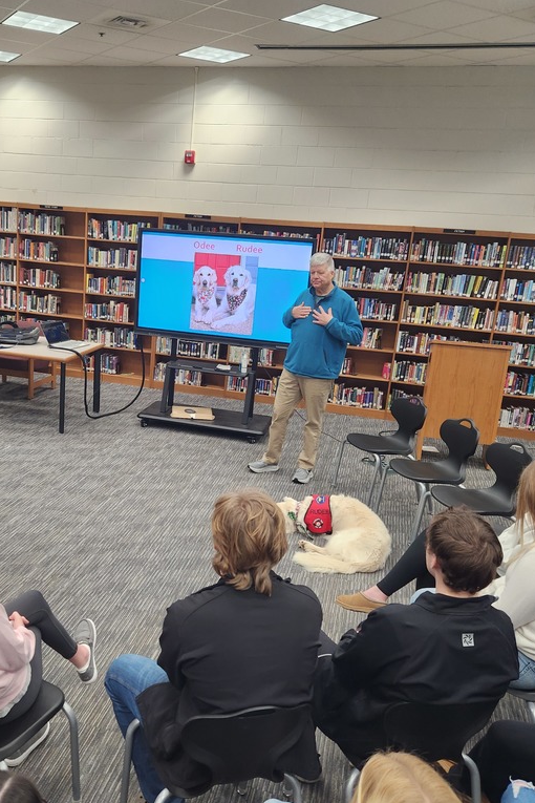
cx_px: 180
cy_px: 402
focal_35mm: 32
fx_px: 713
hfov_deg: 40.6
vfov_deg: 58.7
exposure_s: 1/120
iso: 200
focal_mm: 5.4
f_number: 1.8
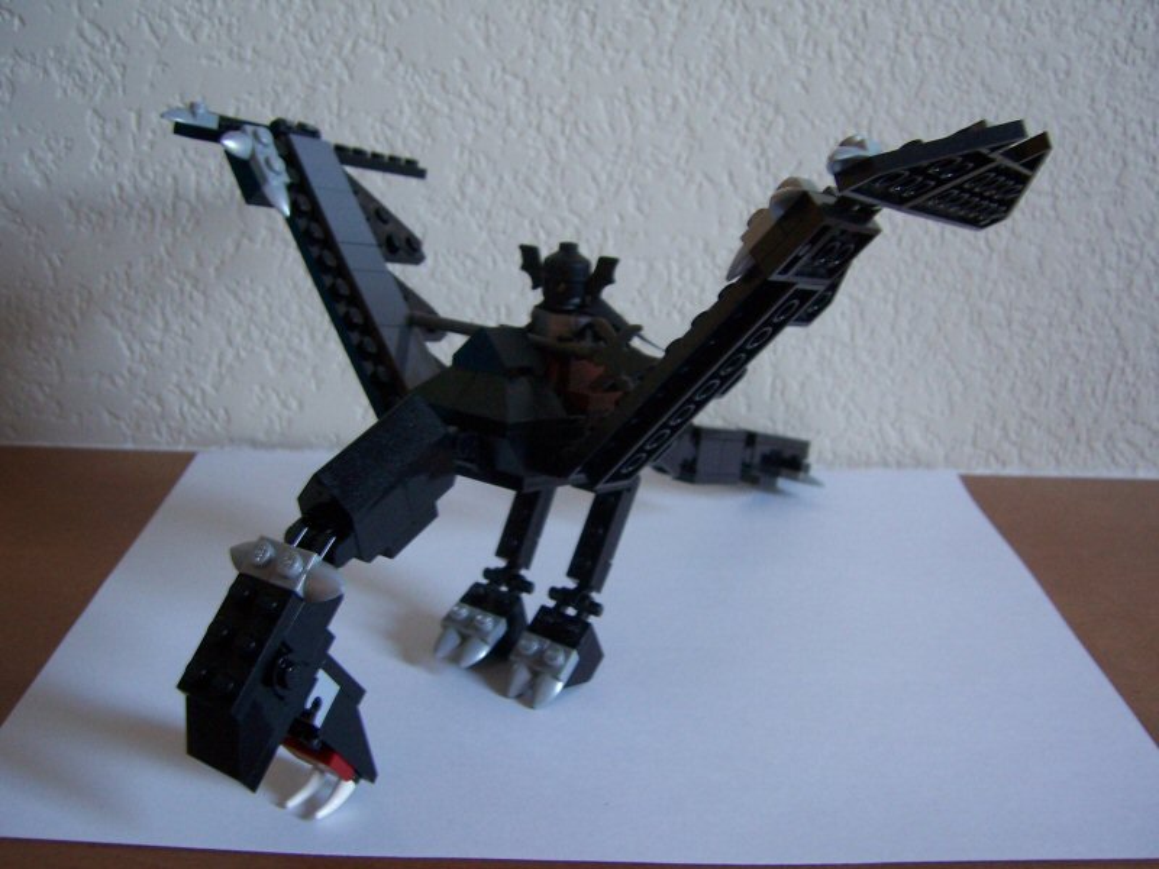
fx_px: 1205
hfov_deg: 51.4
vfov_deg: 39.7
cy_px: 434
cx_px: 580
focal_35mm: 36
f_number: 3
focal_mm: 6
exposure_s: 1/10
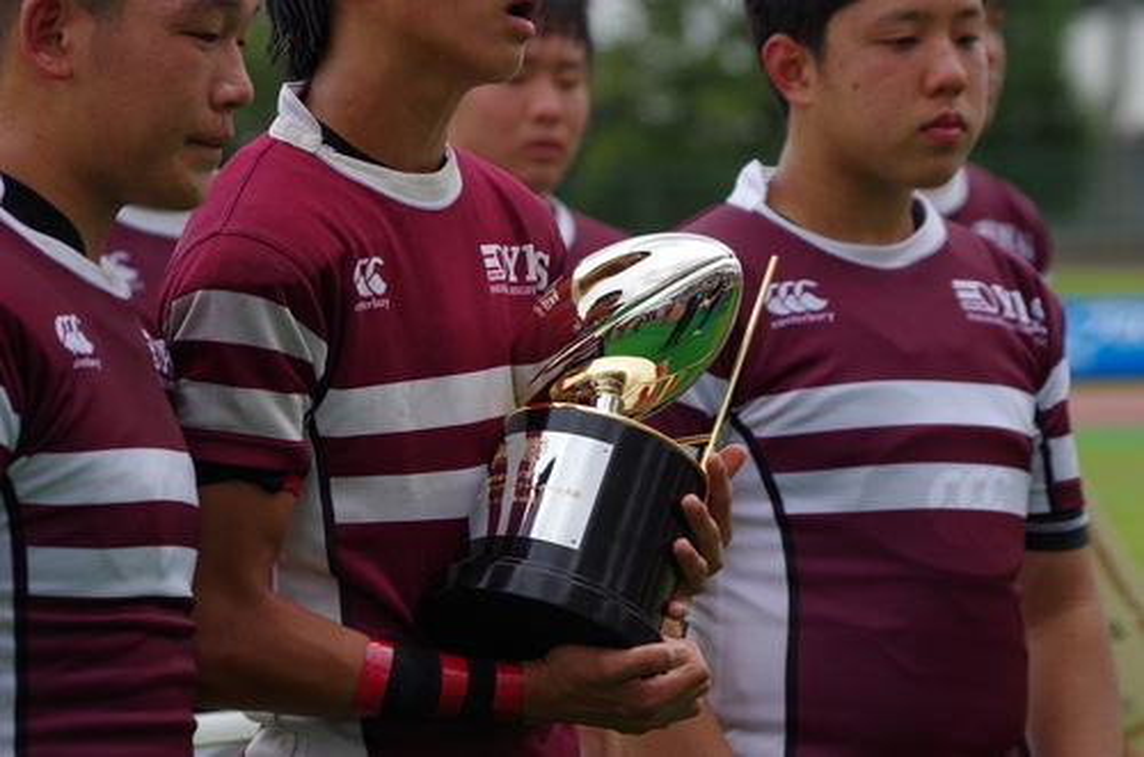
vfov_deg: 4.8
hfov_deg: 7.2
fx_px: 9037
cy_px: 378
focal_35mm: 285
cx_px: 572
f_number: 7.1
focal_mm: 190
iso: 400
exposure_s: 1/640
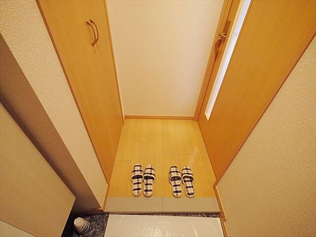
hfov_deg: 94.5
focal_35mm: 16
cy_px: 118
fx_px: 146
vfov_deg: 78.1
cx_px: 158
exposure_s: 1/30
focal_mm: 8
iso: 800
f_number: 4
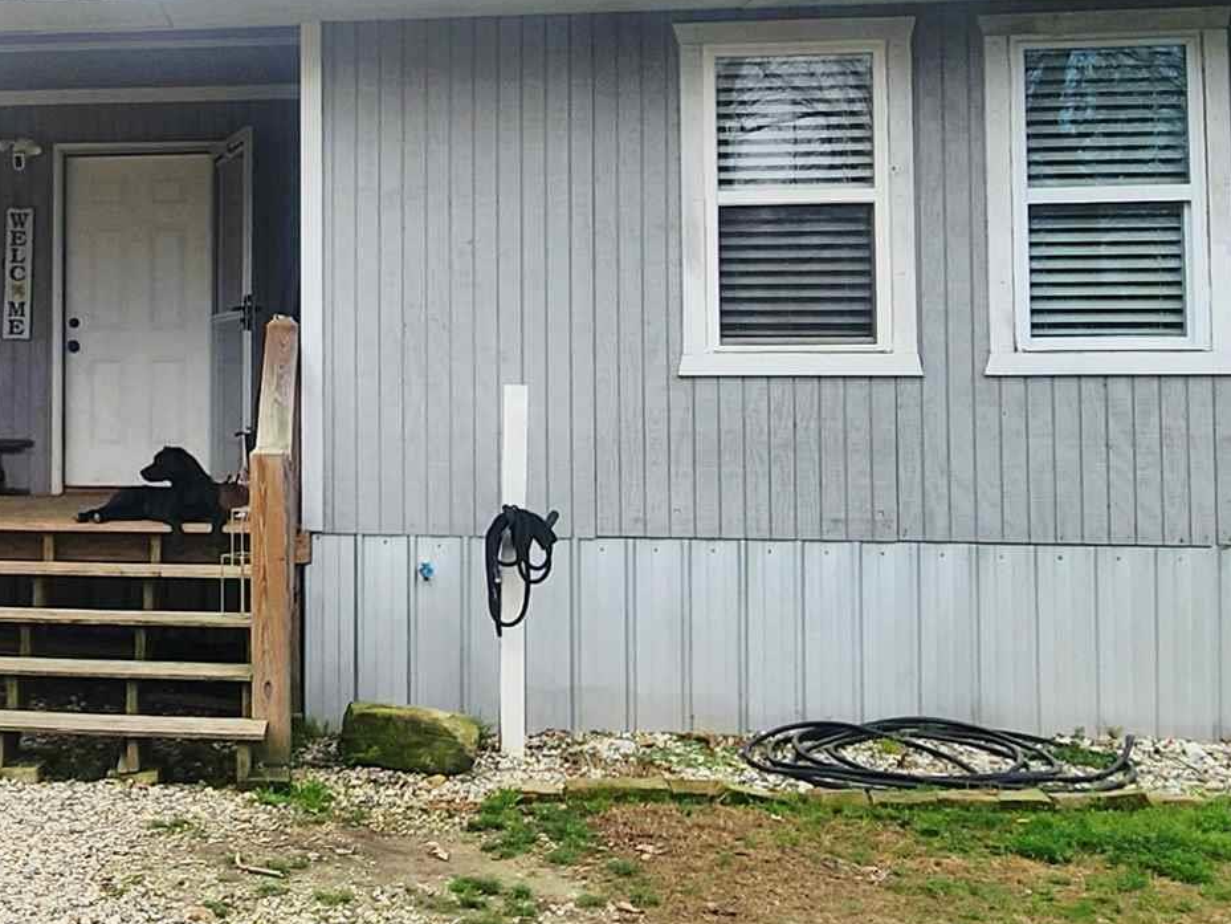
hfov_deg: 40.5
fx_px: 1529
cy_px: 343
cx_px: 121
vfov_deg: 33.4
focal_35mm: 43
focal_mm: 2.2
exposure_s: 1/833
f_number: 2.2
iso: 50
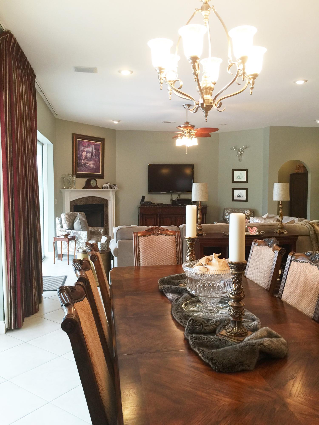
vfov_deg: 61.7
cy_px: 212
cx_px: 160
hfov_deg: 48.2
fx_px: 356
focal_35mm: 29
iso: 32
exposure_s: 1/30
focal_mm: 4.15
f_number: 2.2
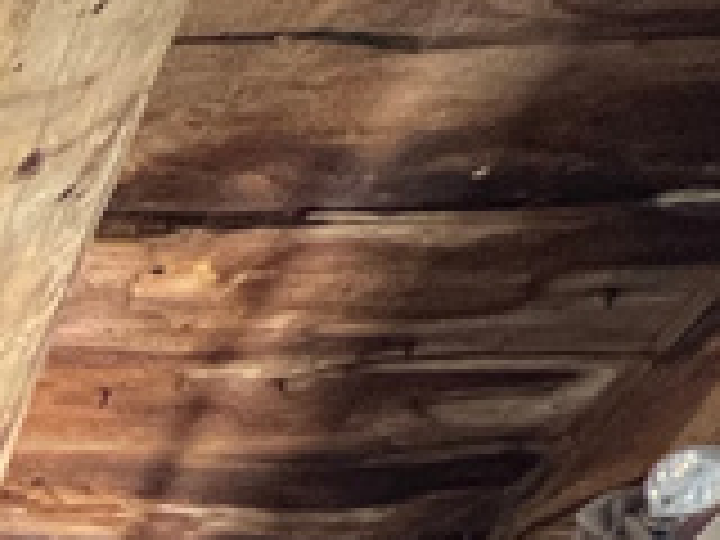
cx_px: -1296
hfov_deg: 12.5
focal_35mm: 83
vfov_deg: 12.1
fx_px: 1726
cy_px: 1472
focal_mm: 1.57
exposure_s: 1/60
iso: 250
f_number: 1.8
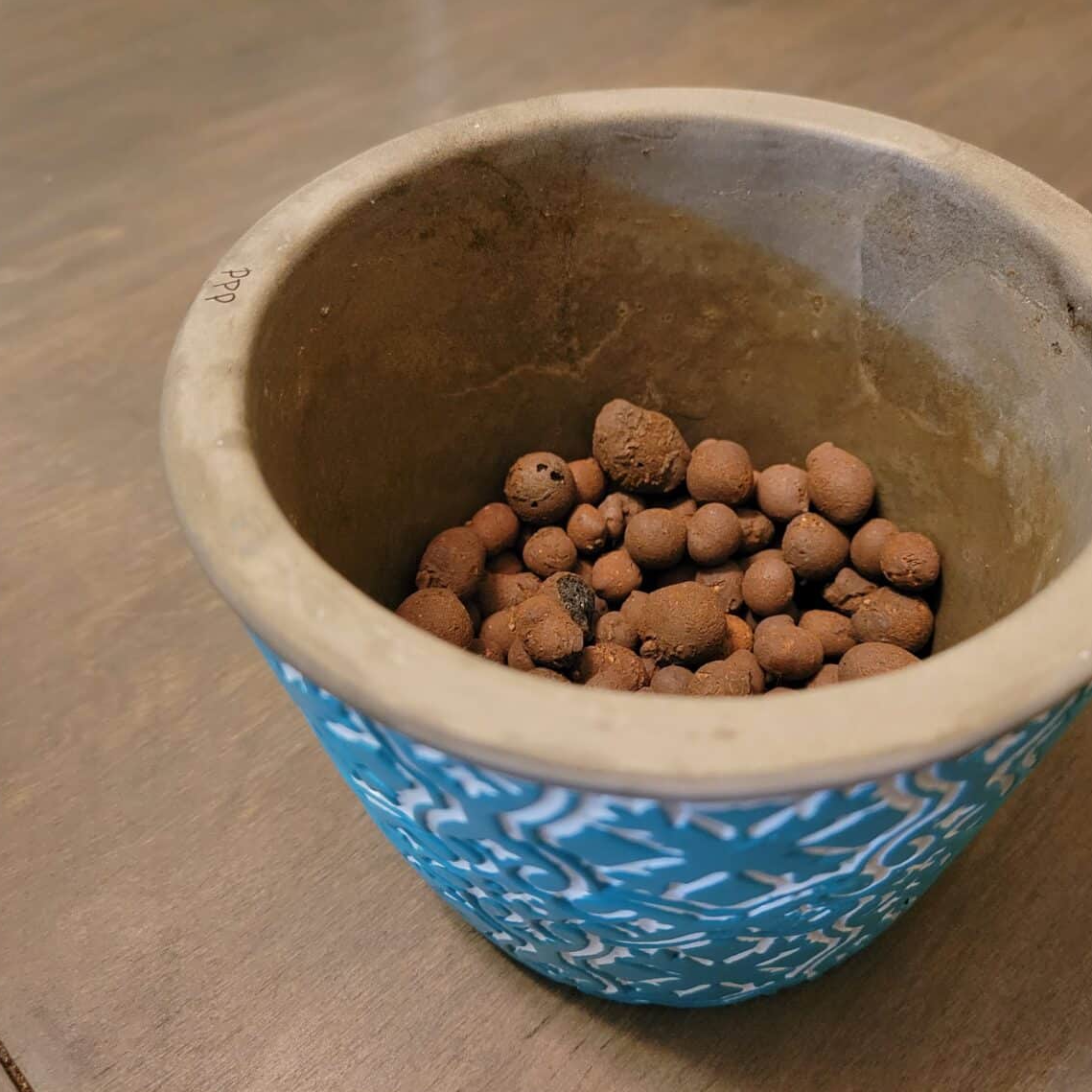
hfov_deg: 52.1
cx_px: 662
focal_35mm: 31
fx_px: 1106
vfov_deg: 52.5
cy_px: 547
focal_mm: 5.4
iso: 1000
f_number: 1.8
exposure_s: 1/24
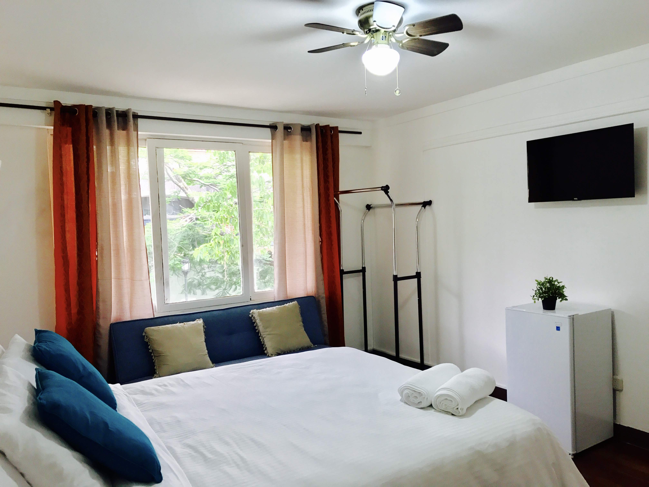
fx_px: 525
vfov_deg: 49.7
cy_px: 244
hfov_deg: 63.4
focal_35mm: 28
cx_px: 324
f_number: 1.8
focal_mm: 3.99
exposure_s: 1/30
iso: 80
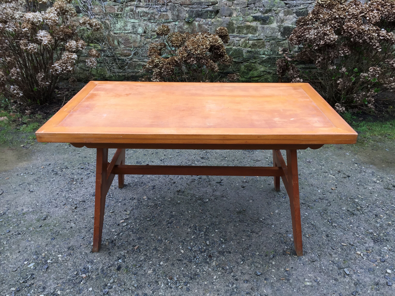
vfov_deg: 48.2
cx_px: 198
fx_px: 331
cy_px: 148
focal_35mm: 29
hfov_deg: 61.7
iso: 40
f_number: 2.2
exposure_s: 1/50
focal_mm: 4.15
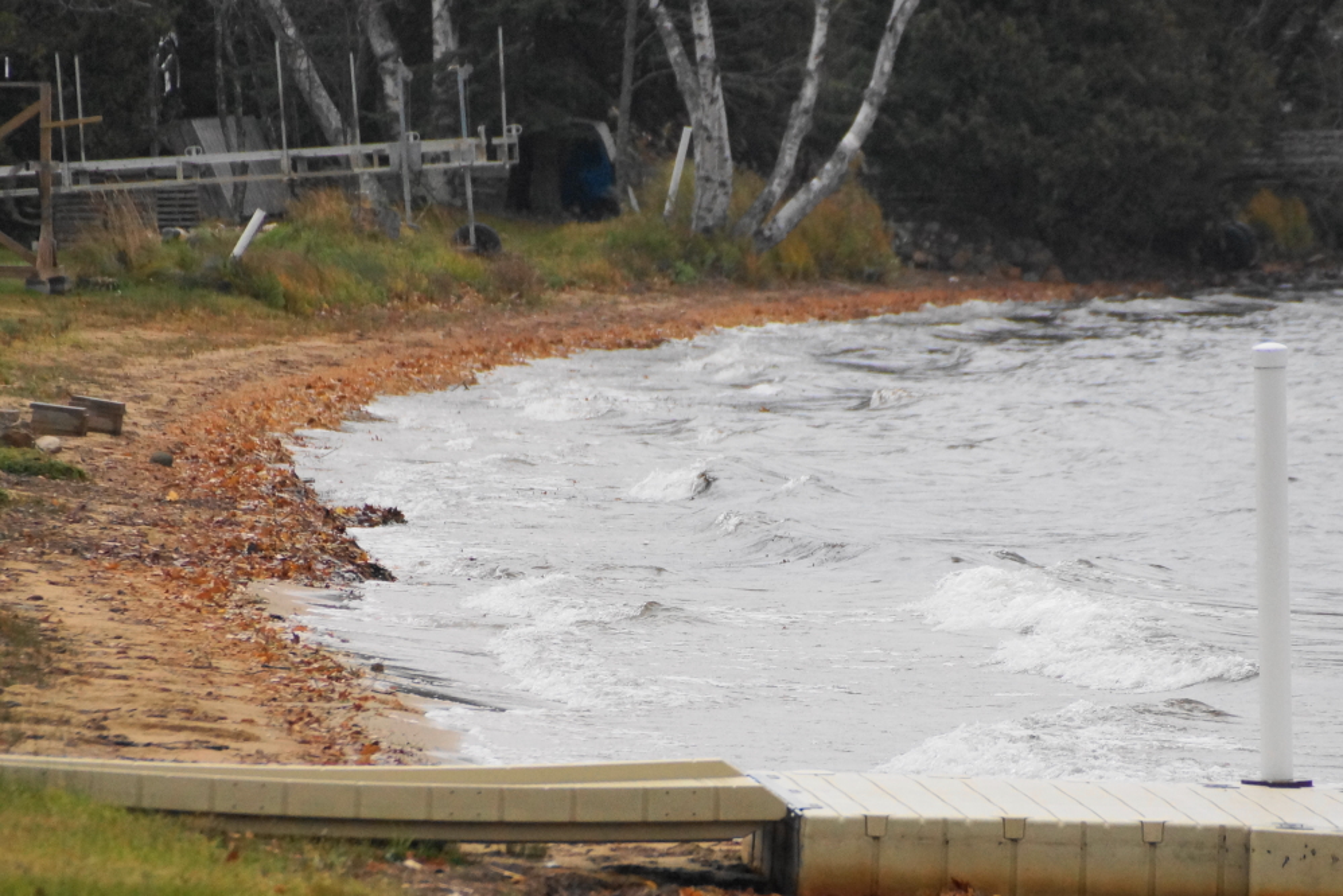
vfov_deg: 3.7
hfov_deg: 5.5
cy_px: 448
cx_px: 672
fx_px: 13993
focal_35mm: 375
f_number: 6.3
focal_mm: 250
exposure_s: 1/400
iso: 1000
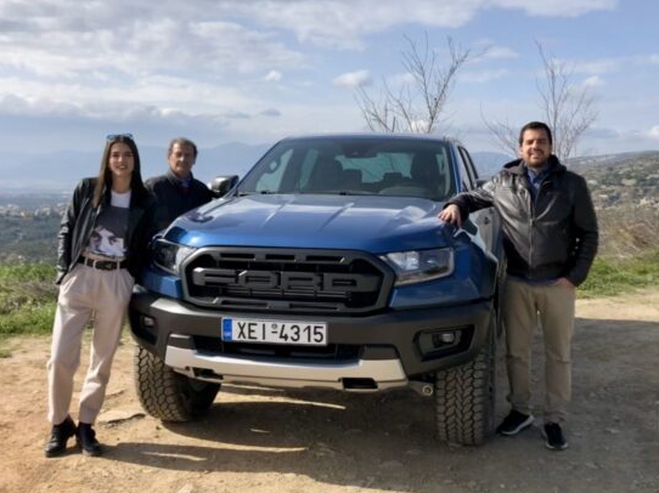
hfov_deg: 58.3
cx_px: 309
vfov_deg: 45.4
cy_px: 228
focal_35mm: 31
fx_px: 590
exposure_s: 1/2525
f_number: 1.8
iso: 20
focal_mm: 4
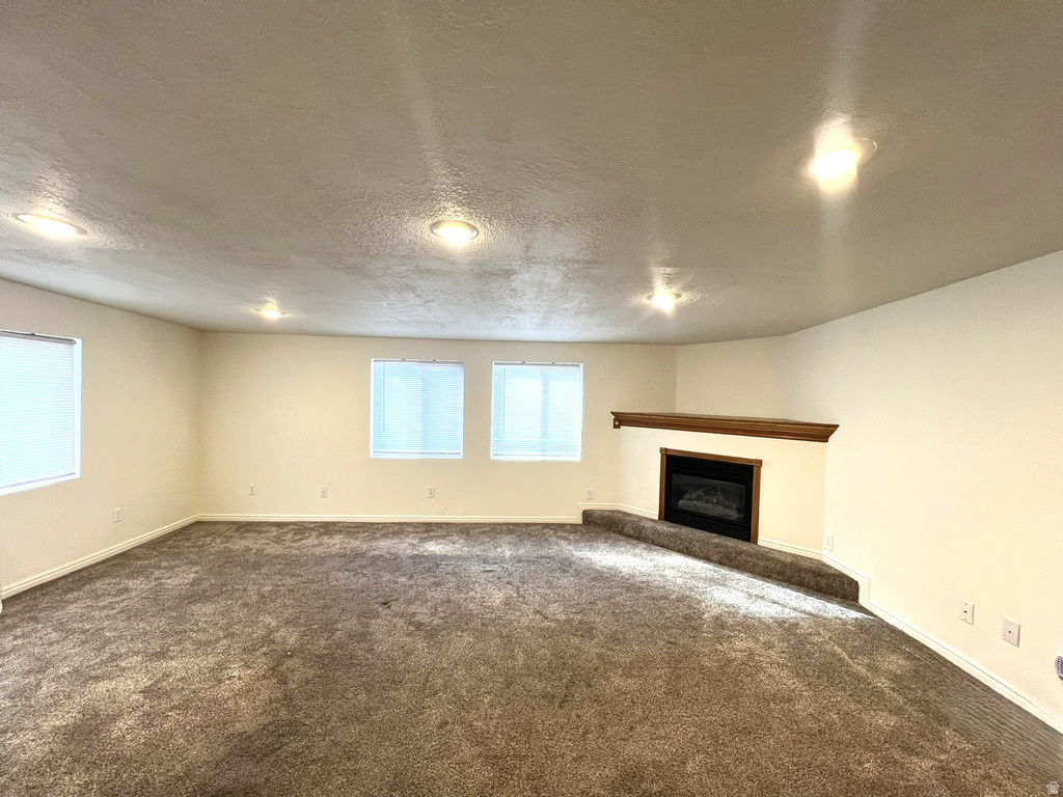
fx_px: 399
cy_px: 398
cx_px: 532
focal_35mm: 13
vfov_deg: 89.9
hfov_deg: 106.2
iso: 160
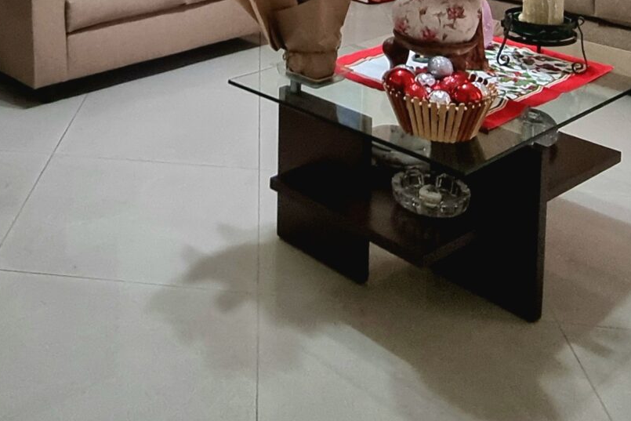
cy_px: -156
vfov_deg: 25.7
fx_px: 754
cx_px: 126
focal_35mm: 43
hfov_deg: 43.3
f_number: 2.2
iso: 400
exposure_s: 1/60.2
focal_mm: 2.2
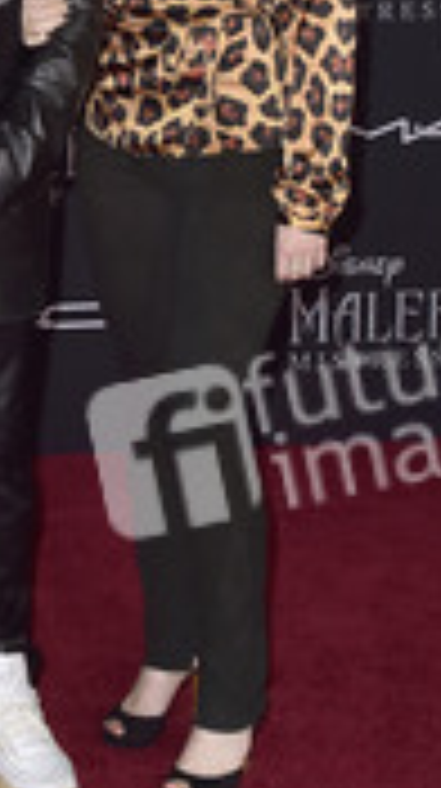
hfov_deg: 12.3
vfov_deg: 22.1
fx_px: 2002
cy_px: 207
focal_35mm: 96
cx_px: -88
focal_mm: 40
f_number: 7.1
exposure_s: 1/250
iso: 500
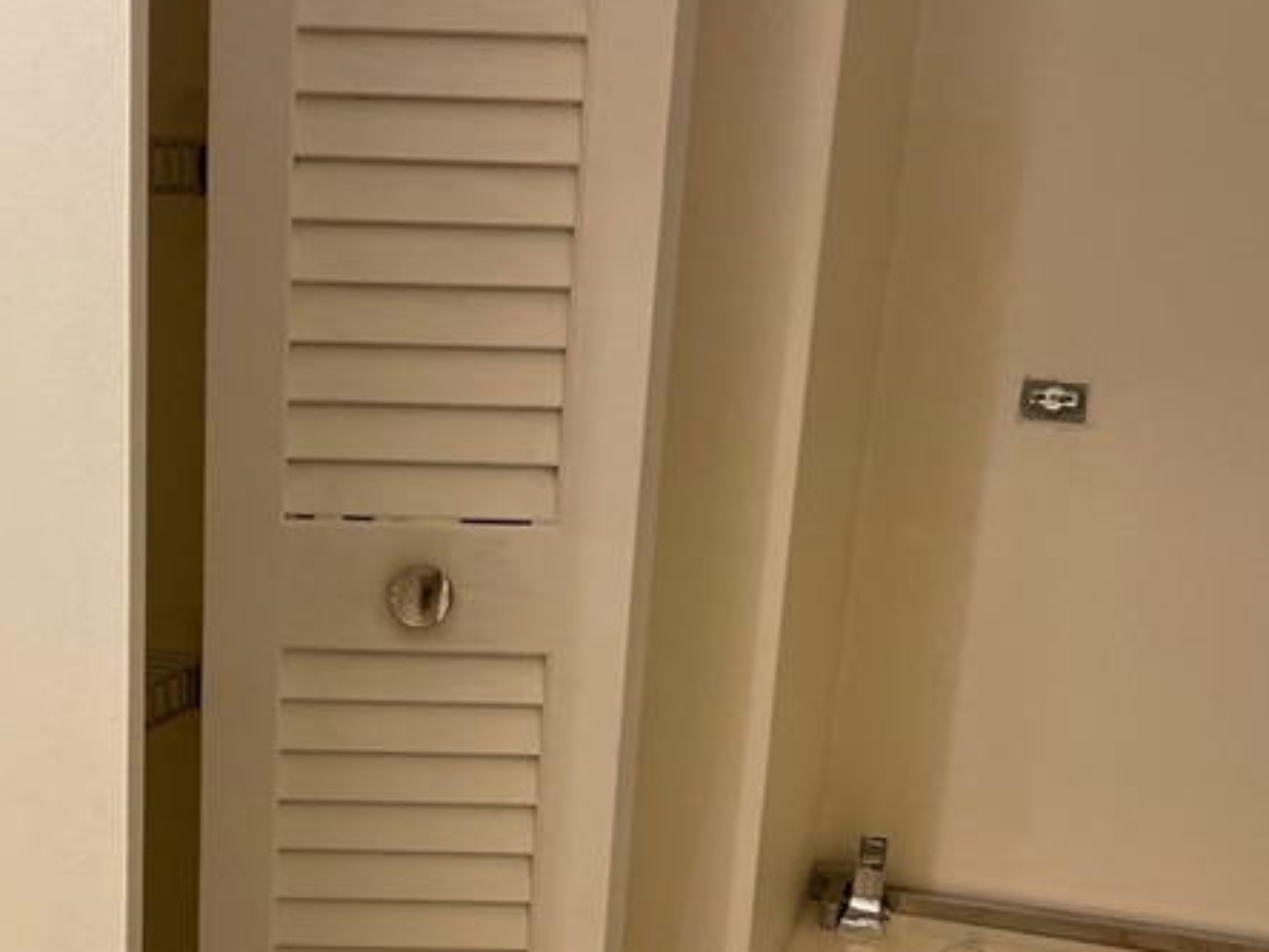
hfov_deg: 31.7
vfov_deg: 23.8
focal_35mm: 60
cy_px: 855
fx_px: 2200
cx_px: 337
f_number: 1.6
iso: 64
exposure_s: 1/60
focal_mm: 4.2
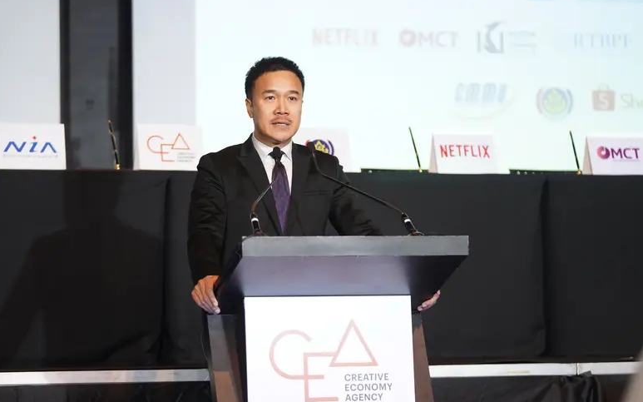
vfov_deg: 11.9
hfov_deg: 18.9
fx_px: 1927
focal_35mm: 110
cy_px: 212
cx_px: 319
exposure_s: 1/125
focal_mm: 107
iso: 2500
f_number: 2.8
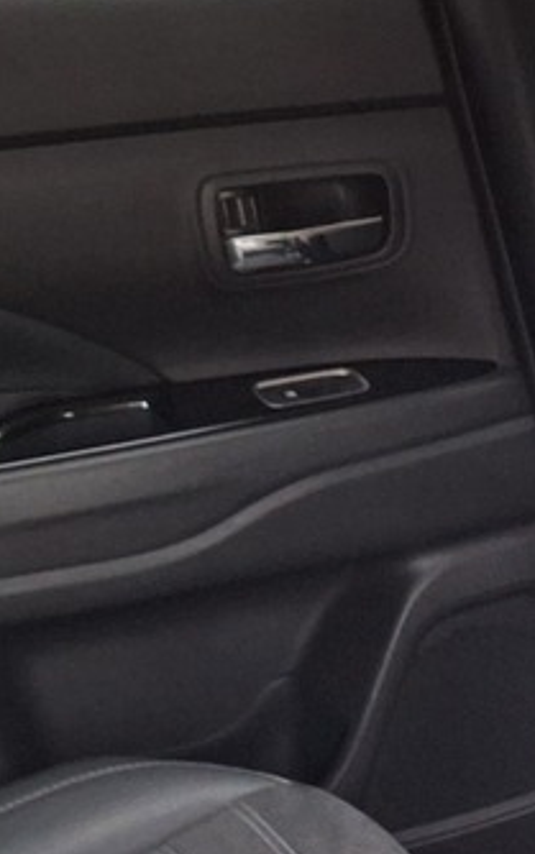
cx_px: 1098
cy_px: 1038
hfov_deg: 11.2
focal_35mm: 105
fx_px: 2447
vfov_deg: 18.7
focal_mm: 5.54
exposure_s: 1/17
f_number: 1.8
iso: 800
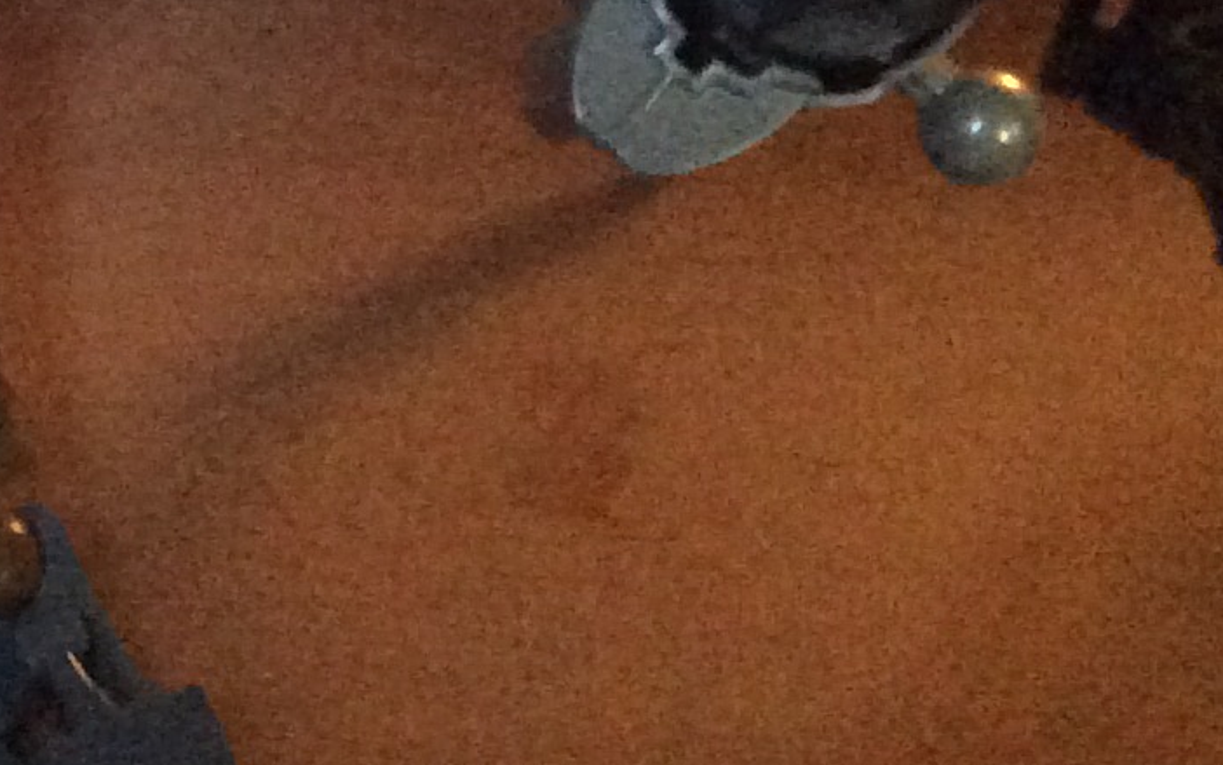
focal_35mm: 125
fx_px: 4167
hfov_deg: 15.5
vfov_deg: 10.2
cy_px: -296
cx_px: -554
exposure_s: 1/15
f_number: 2.4
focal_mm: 3.3
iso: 500
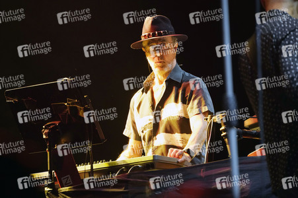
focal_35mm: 200
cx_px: 149
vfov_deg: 6.9
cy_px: 99
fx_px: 1654
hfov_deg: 10.3
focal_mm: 200
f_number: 5.6
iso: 3200
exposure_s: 1/80
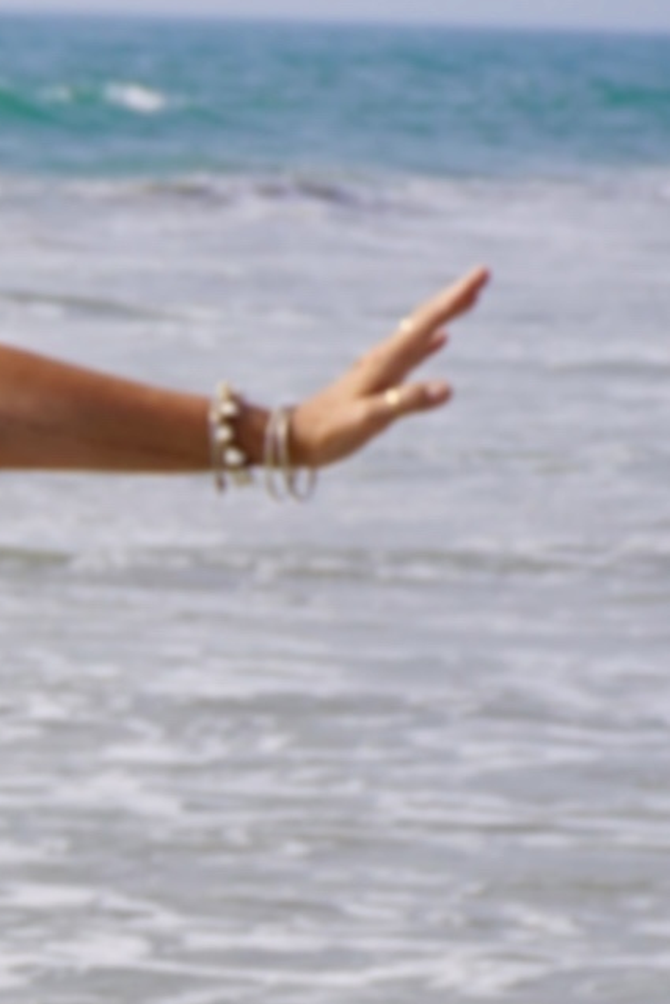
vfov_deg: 8.1
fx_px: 7031
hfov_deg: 5.4
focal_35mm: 252
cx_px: -592
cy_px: 1241
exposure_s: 1/800
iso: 100
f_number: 5.6
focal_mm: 42
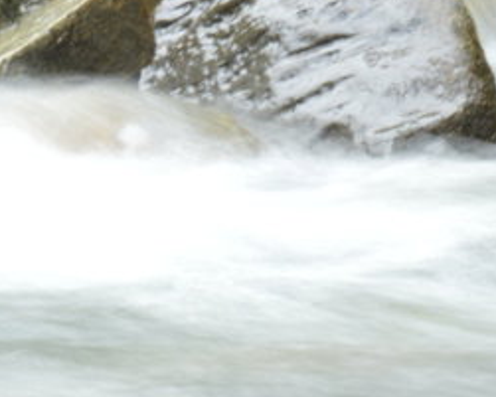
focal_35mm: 603
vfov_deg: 2.6
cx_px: 723
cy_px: -84
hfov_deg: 3.2
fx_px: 8854
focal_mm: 105
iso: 100
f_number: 22
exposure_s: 1/1.6
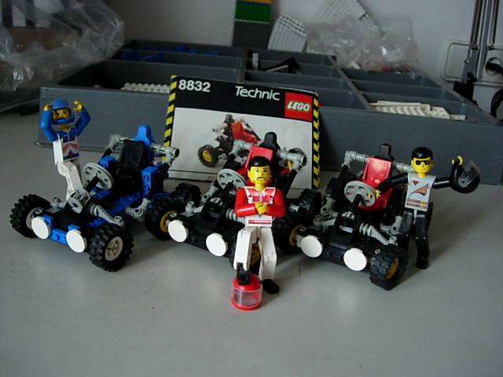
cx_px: 252
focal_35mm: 38
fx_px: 552
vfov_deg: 37.7
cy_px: 188
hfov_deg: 49.0
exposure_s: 1/11.6
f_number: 2.8
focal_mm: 7.8
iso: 200
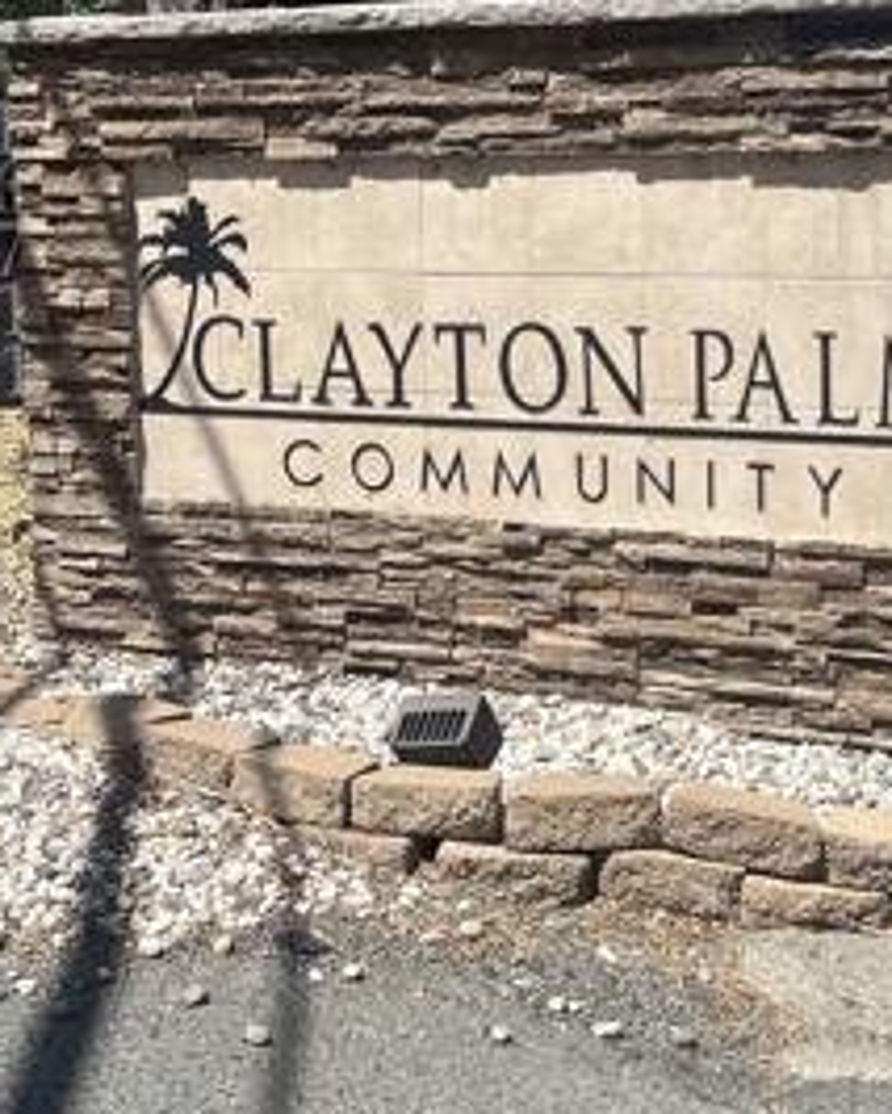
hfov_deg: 24.9
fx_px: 2012
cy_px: 268
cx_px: 607
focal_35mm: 61
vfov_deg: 30.4
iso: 50
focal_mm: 5.7
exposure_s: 1/5587
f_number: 1.5
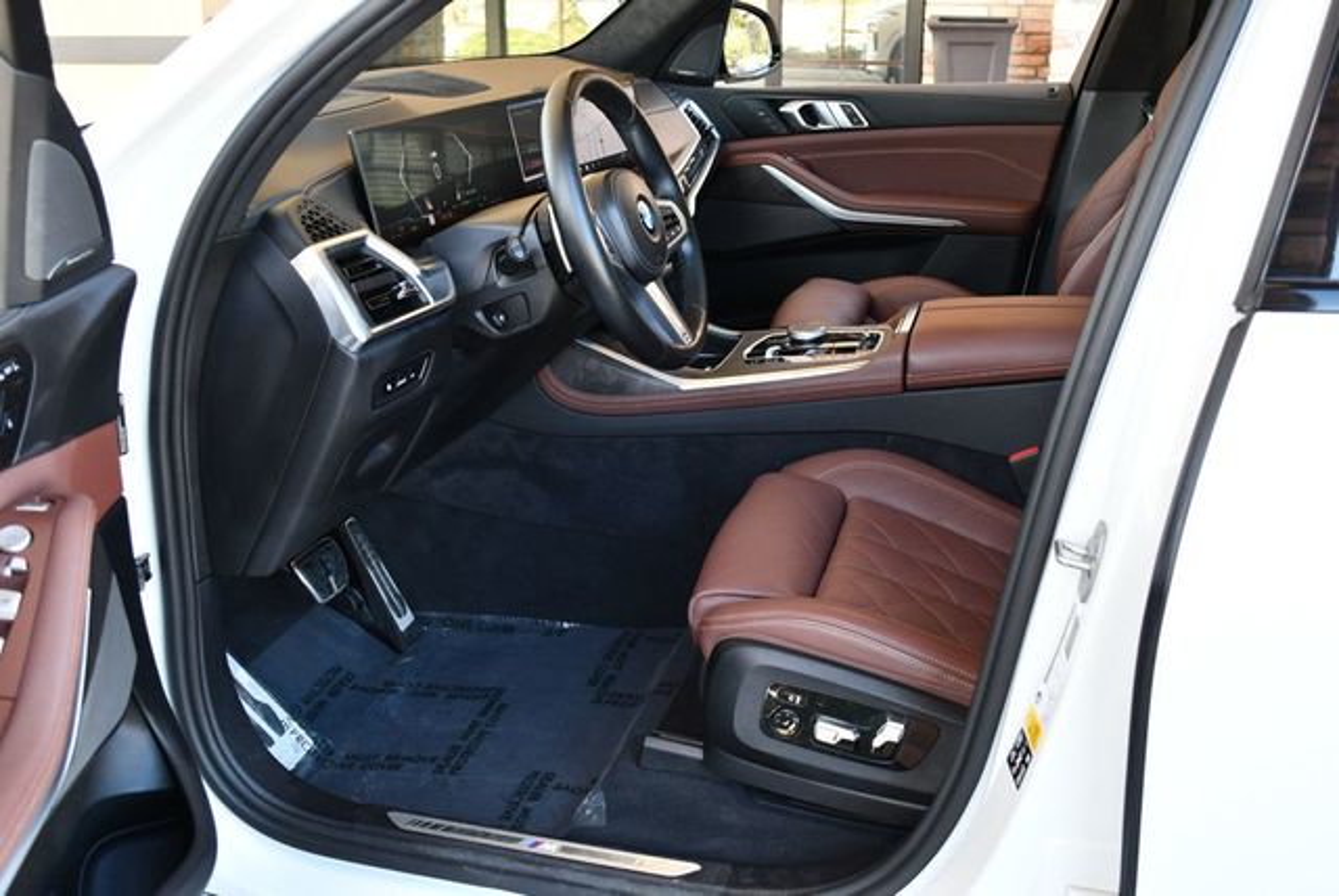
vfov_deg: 36.9
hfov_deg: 53.1
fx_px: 1340
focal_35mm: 36
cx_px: 670
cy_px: 448
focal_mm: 18
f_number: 3.5
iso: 800
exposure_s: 1/250
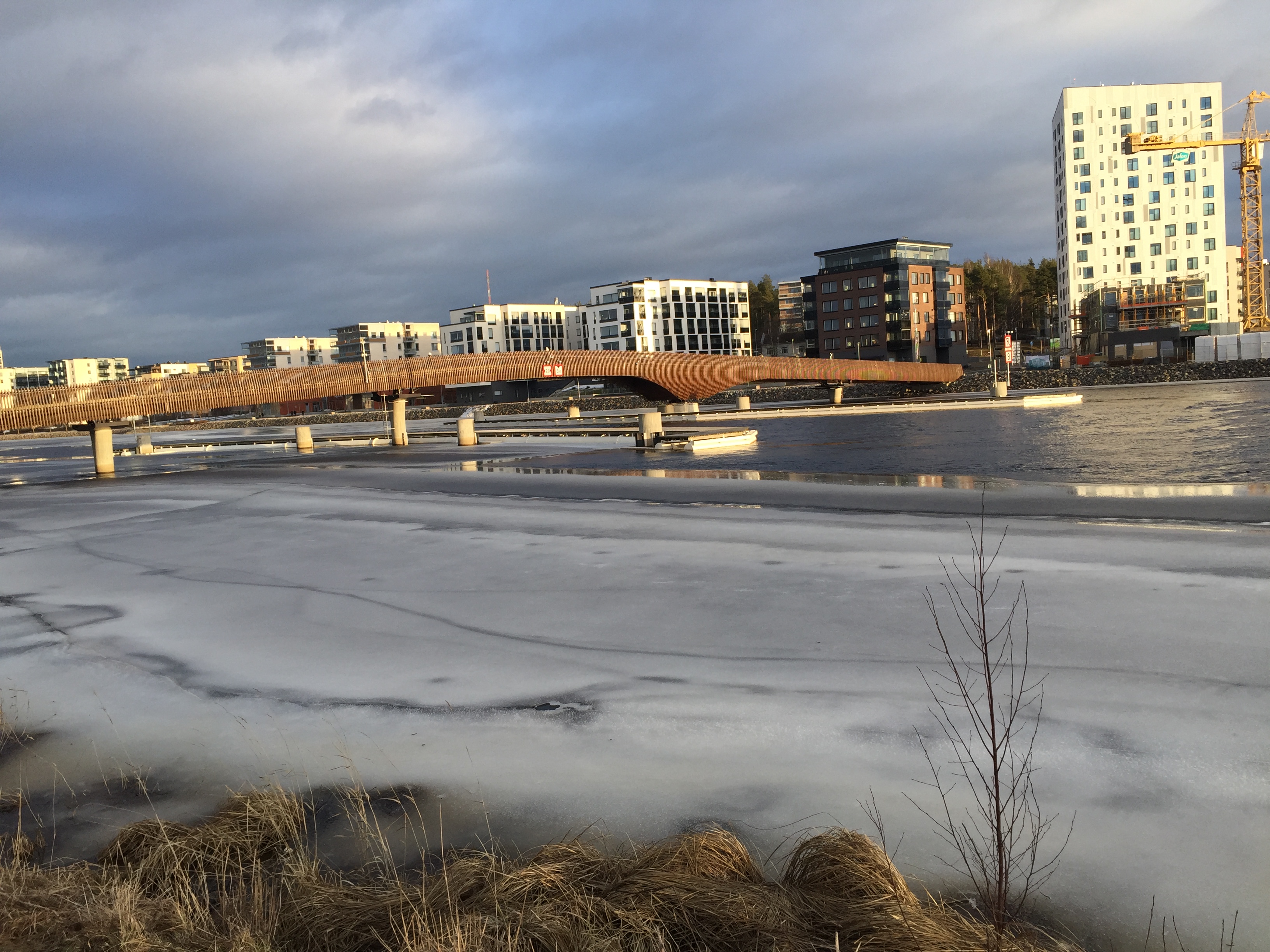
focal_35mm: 29
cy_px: 476
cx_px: 635
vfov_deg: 48.2
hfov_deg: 61.7
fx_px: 1064
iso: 32
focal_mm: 4.15
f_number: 2.2
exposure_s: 1/434
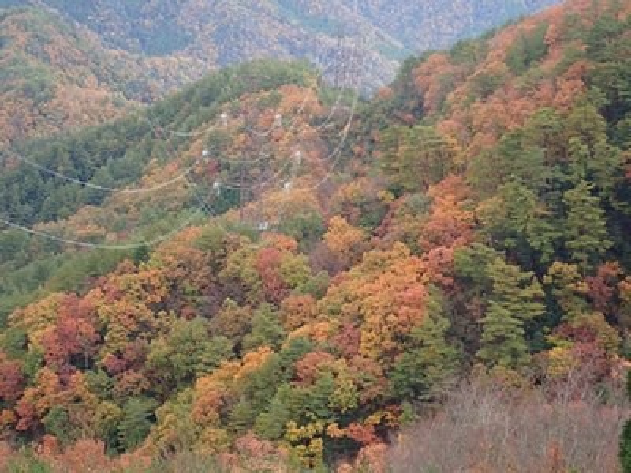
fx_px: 1823
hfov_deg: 19.6
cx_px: 316
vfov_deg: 14.8
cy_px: 236
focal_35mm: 100
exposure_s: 1/160
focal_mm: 18
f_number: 4.9
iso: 200
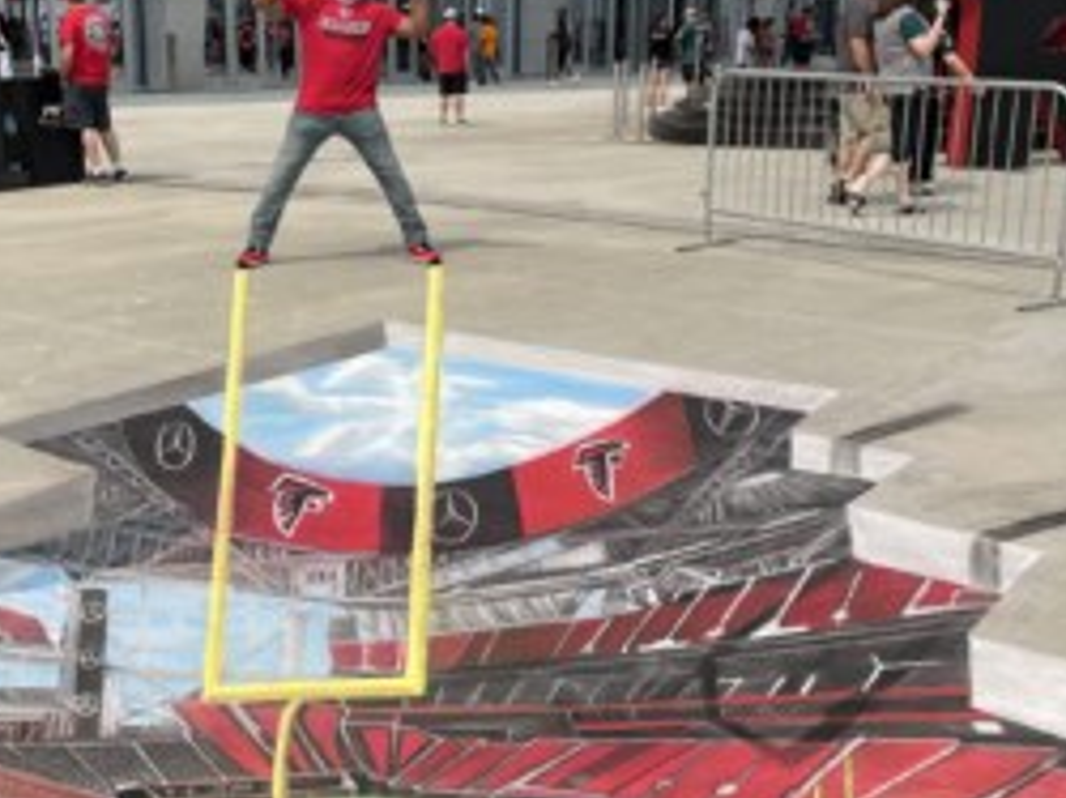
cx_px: 409
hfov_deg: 38.0
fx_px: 1538
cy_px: 431
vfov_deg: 29.0
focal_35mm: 50
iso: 32
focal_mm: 4.2
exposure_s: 1/3731
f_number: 1.6
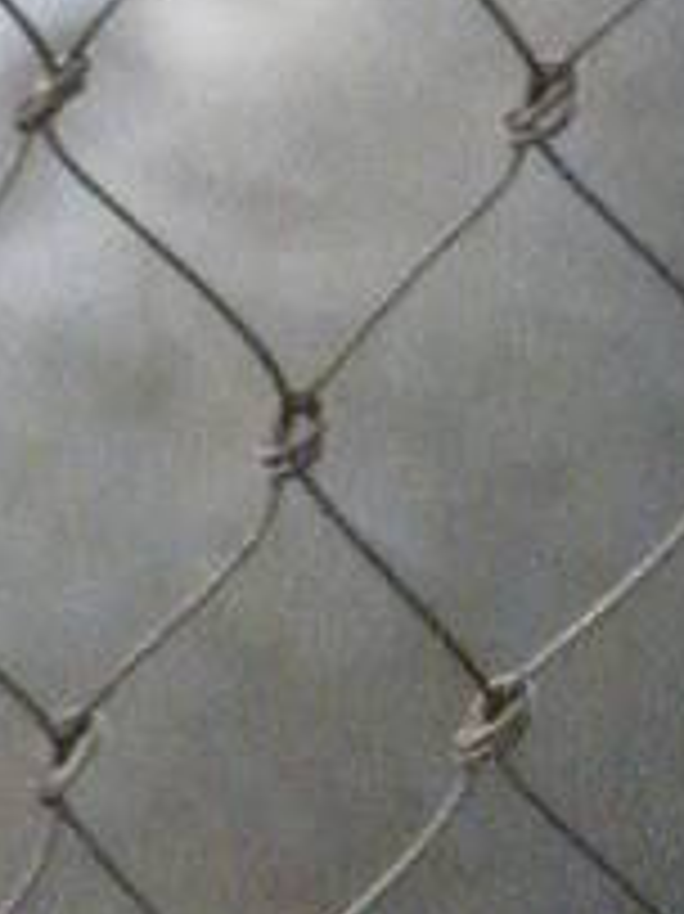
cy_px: -180
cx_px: 99
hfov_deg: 0.8
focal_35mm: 1880
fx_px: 49583
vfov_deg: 1.1
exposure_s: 1/298
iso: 745
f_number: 5.2
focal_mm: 42.1
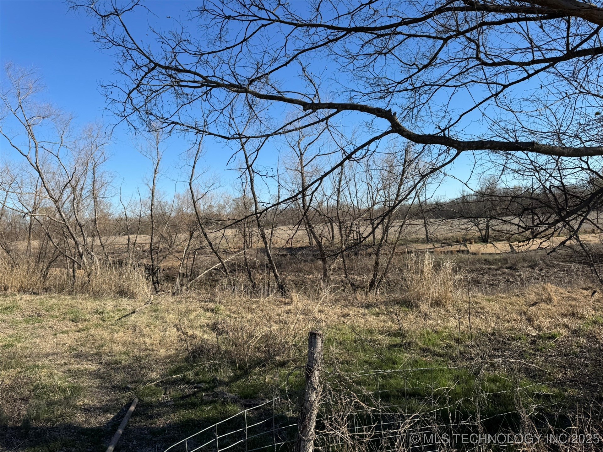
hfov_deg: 71.6
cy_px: 226
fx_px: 418
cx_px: 302
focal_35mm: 24
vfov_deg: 56.8
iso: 80
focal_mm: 6.76
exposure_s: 1/3413
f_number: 1.78
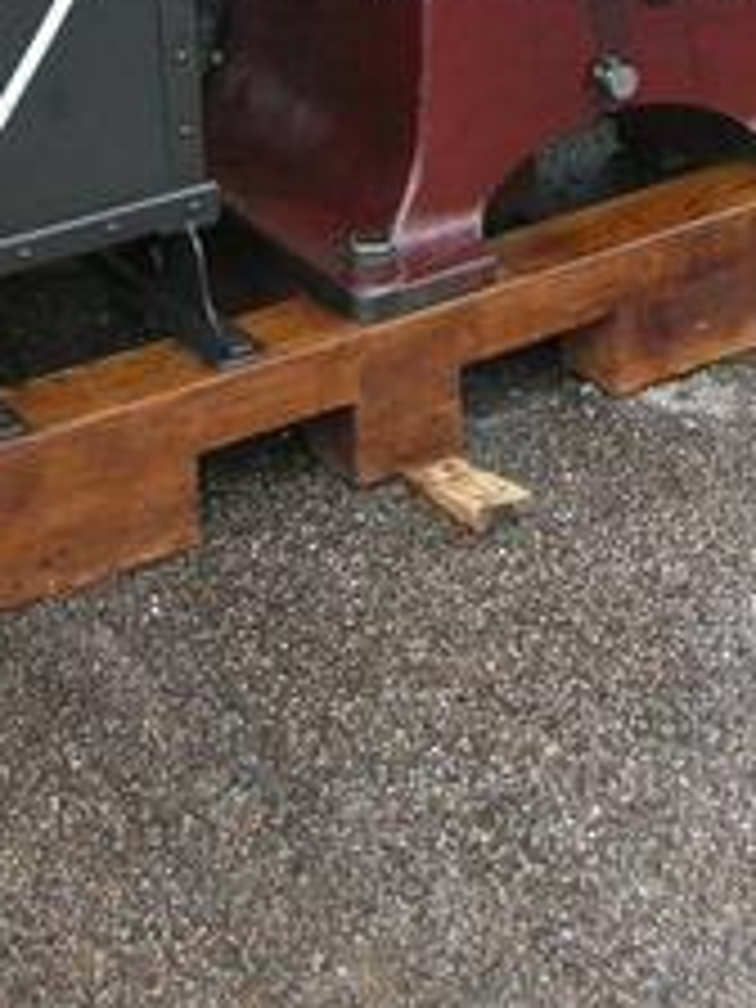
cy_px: -320
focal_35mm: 100
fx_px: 2912
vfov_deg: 18.2
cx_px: 432
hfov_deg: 14.8
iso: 50
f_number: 2.8
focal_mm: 5.8
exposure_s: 1/49.5
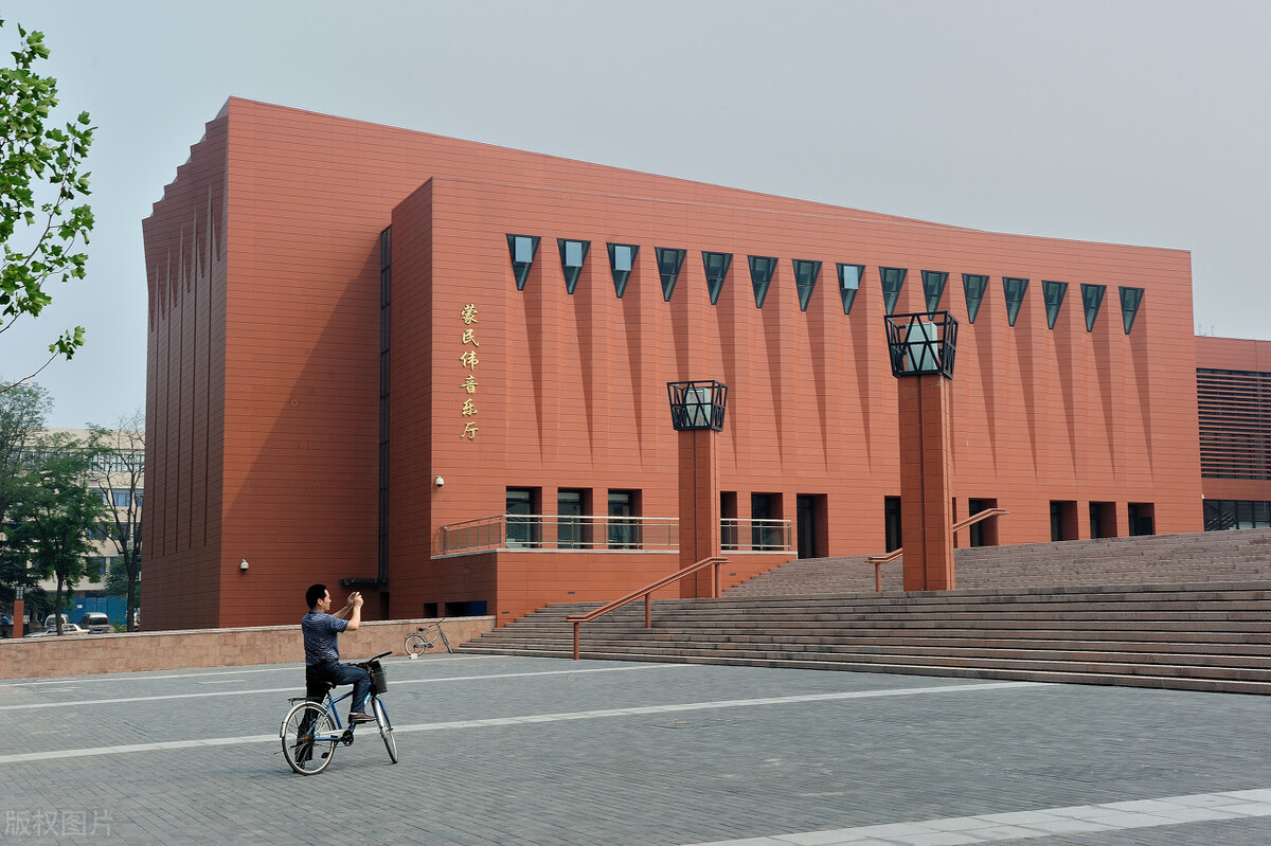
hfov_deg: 41.1
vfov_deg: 28.1
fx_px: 1694
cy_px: 423
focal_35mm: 48
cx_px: 636
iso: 250
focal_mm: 48
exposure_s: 1/50
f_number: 11
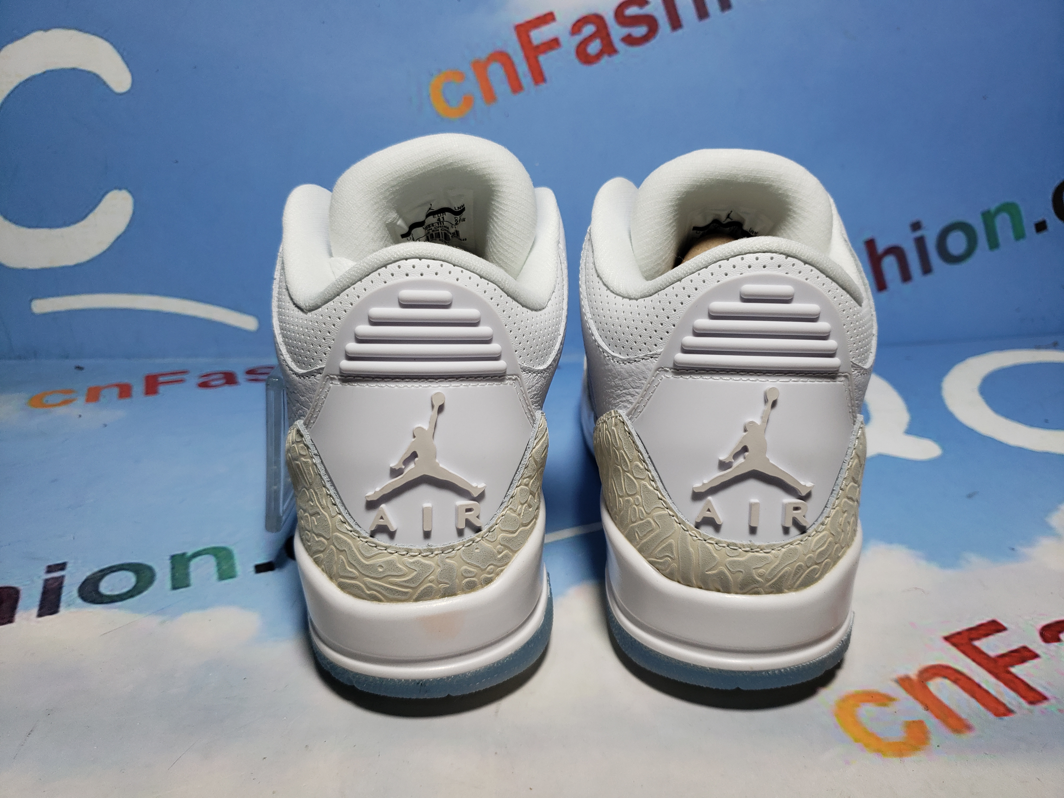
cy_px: 399
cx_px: 532
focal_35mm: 26
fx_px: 799
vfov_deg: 53.1
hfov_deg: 67.3
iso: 50
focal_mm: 4.3
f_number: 1.5
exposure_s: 1/531
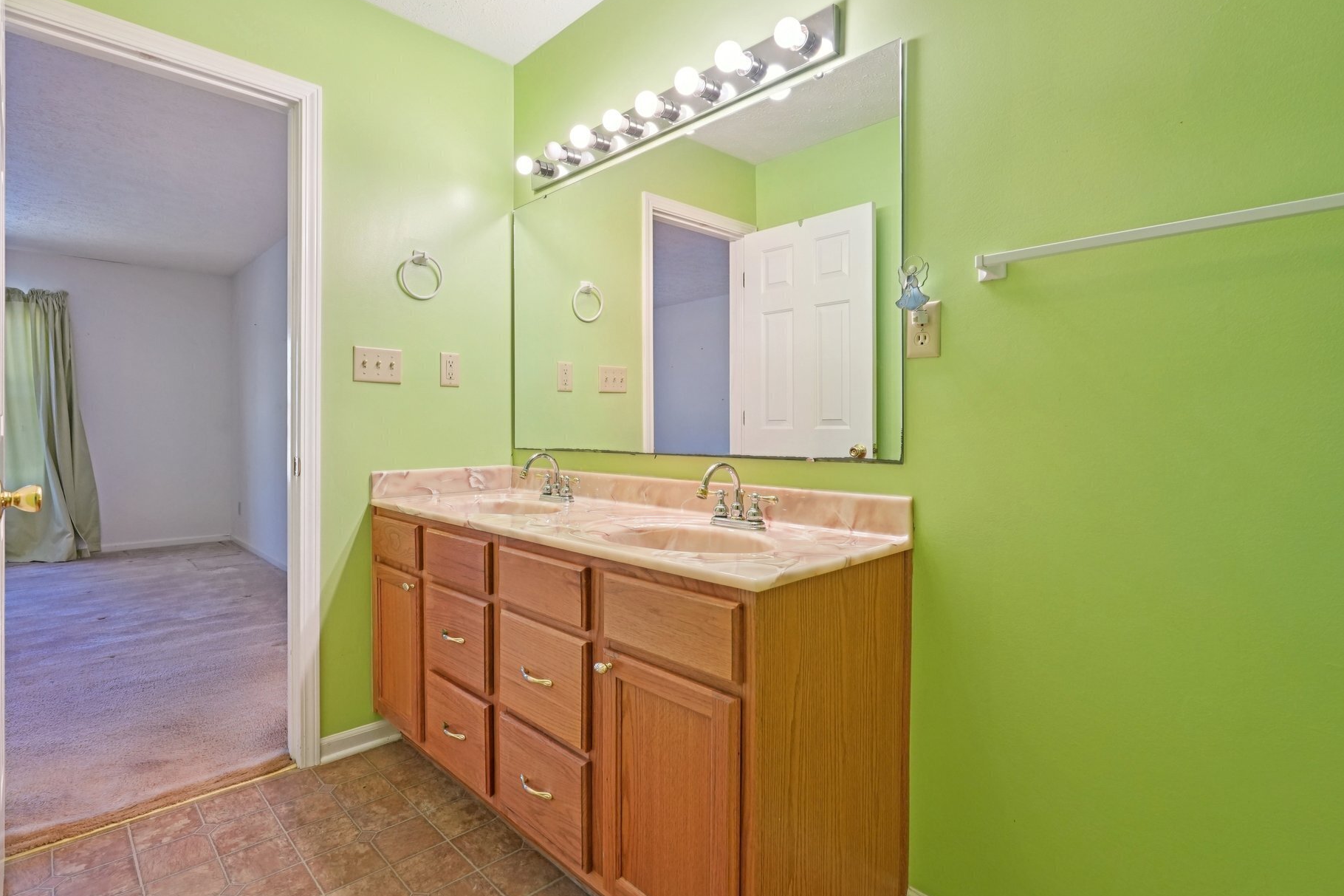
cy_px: 424
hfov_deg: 89.8
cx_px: 622
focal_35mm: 18
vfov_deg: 67.3
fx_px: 672
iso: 500
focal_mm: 16
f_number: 8
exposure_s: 1/30
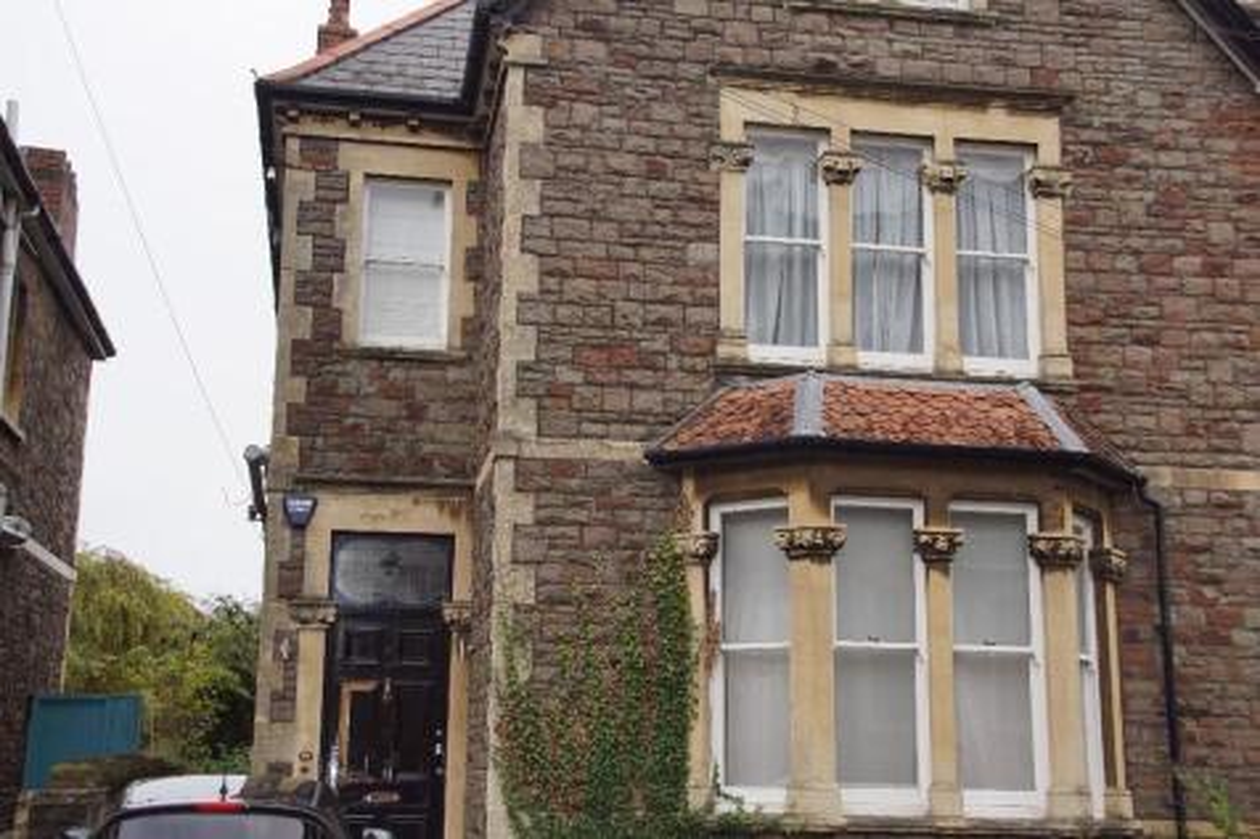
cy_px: 420
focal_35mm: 42
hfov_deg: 46.4
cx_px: 630
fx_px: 1469
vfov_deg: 31.9
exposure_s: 1/100
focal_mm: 28
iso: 100
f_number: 6.3
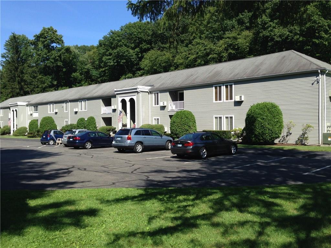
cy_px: 124
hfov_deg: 55.4
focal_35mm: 33
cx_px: 166
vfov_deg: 42.9
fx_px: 316
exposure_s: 1/1178
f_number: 2.4
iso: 50
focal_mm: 4.12
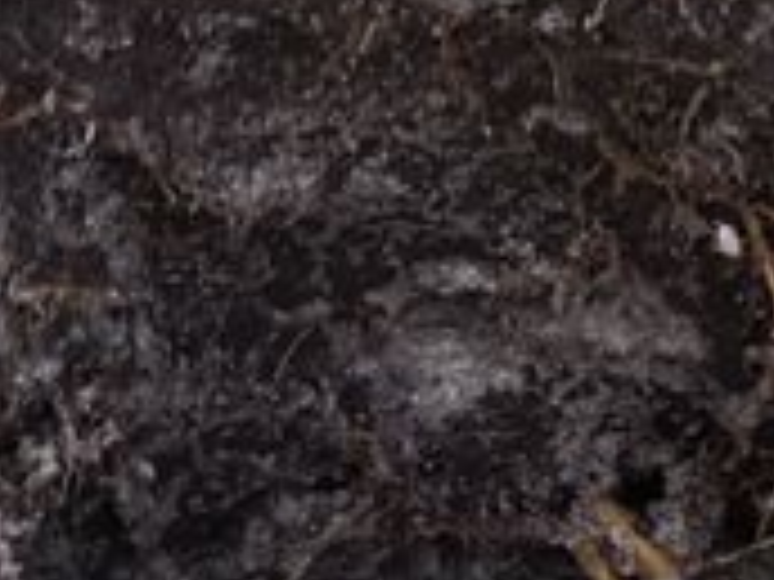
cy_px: 1263
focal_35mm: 184
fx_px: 4114
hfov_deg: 9.7
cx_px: 1755
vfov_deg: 7.6
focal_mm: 3.95
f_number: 1.6
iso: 50
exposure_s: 1/114
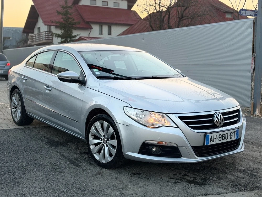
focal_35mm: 48
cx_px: 131
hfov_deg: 39.7
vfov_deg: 30.3
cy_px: 98
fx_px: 363
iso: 64
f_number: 1.78
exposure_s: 1/309
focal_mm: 6.76
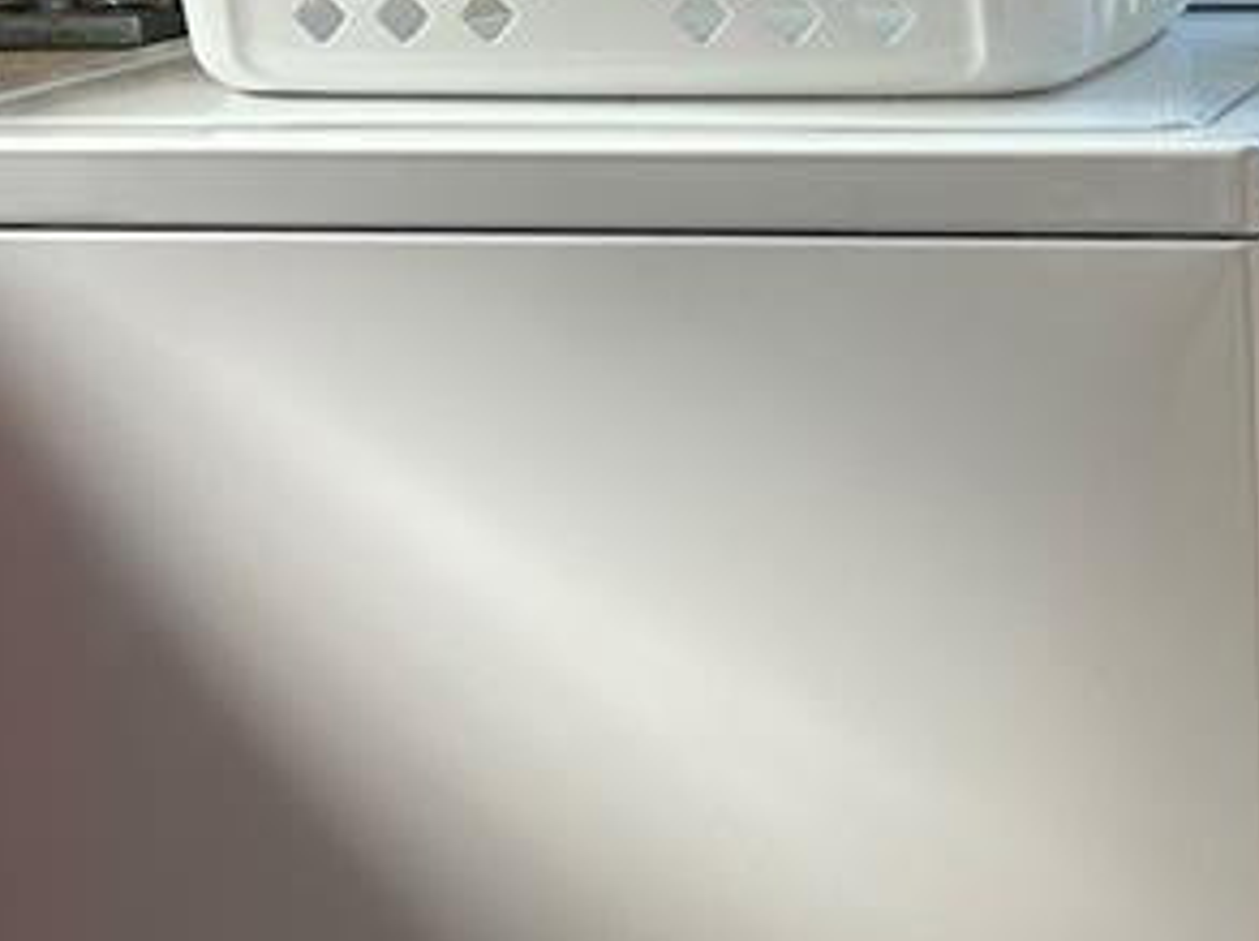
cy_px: 357
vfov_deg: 16.2
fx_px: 3306
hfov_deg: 20.6
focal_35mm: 91
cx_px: 1358
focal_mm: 5.7
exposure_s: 1/121
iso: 100
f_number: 1.5
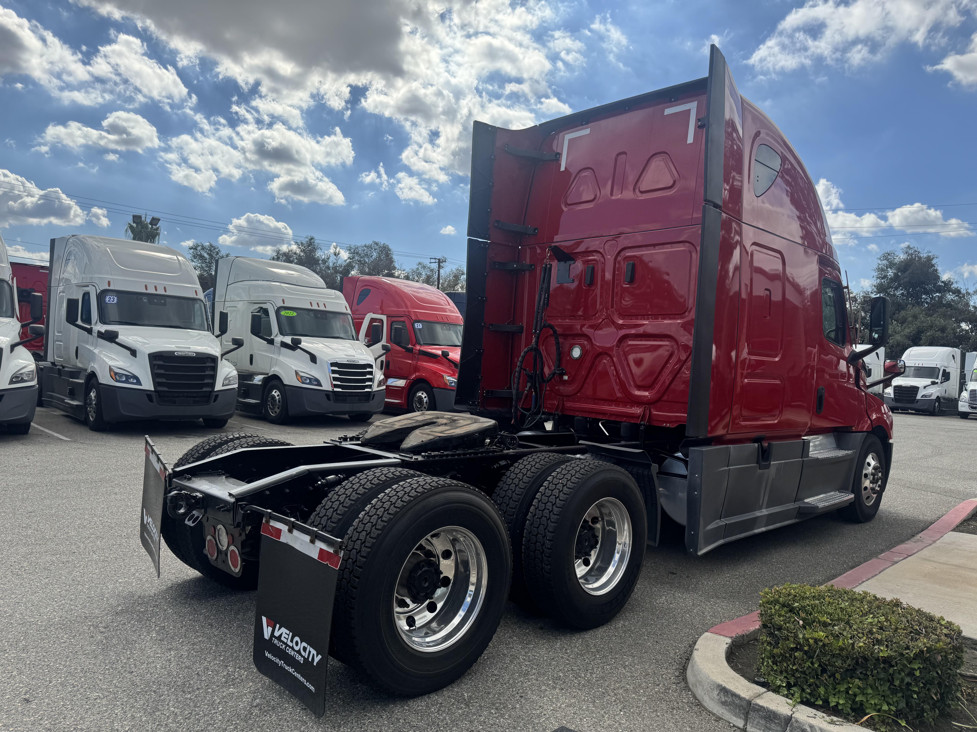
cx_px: 488
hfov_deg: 71.6
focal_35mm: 24
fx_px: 677
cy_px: 366
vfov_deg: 56.8
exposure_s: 1/5814
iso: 80
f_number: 1.78
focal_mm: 6.76
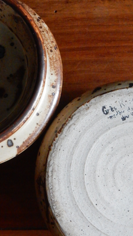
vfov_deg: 31.4
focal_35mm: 67
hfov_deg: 18.0
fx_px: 420
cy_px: 128
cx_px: 74
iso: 1100
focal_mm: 7.6
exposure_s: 1/40
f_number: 4.2
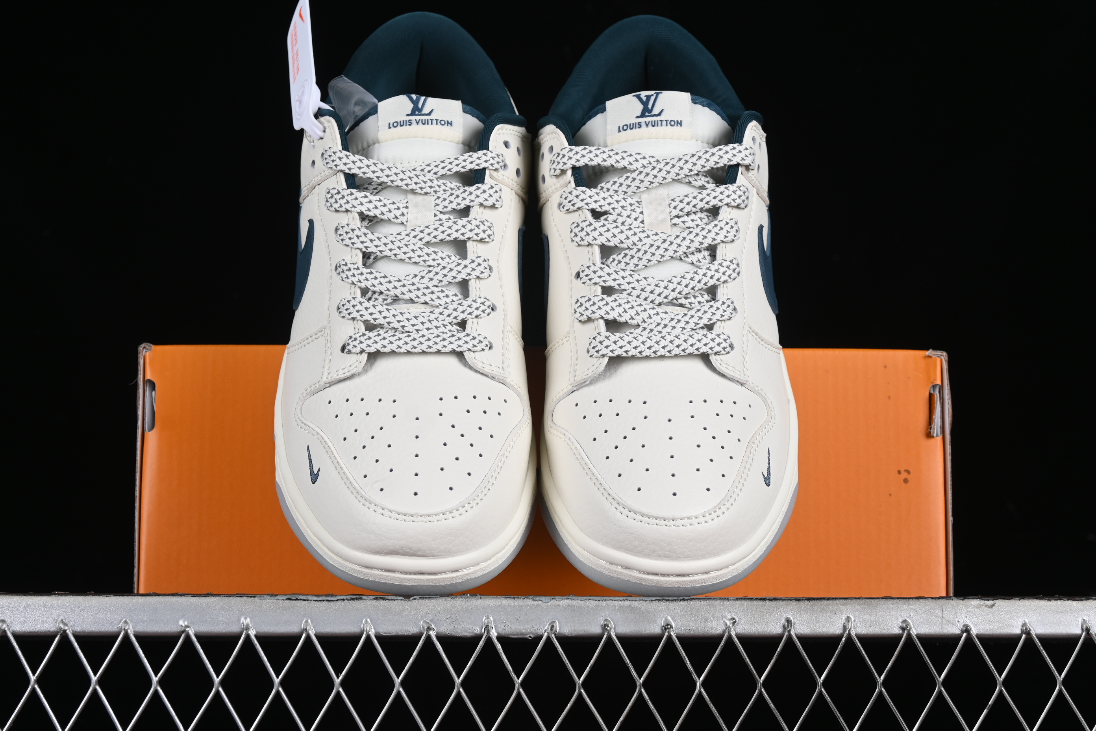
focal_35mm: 75
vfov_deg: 18.2
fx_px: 2283
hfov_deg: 27.0
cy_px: 366
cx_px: 548
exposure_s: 1/80
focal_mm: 50
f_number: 8
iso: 160
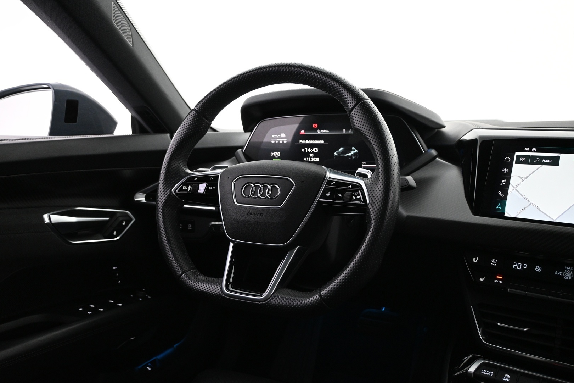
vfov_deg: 44.6
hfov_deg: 63.2
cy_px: 192
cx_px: 287
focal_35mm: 29
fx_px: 466
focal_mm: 19.5
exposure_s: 1/30
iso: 1600
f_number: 3.8
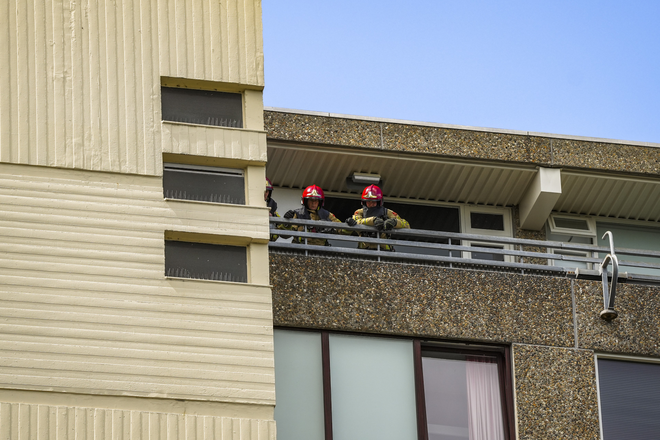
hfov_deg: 10.3
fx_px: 3666
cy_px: 220
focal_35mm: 200
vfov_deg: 6.9
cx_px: 330
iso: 640
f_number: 4.5
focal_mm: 200
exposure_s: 1/3200
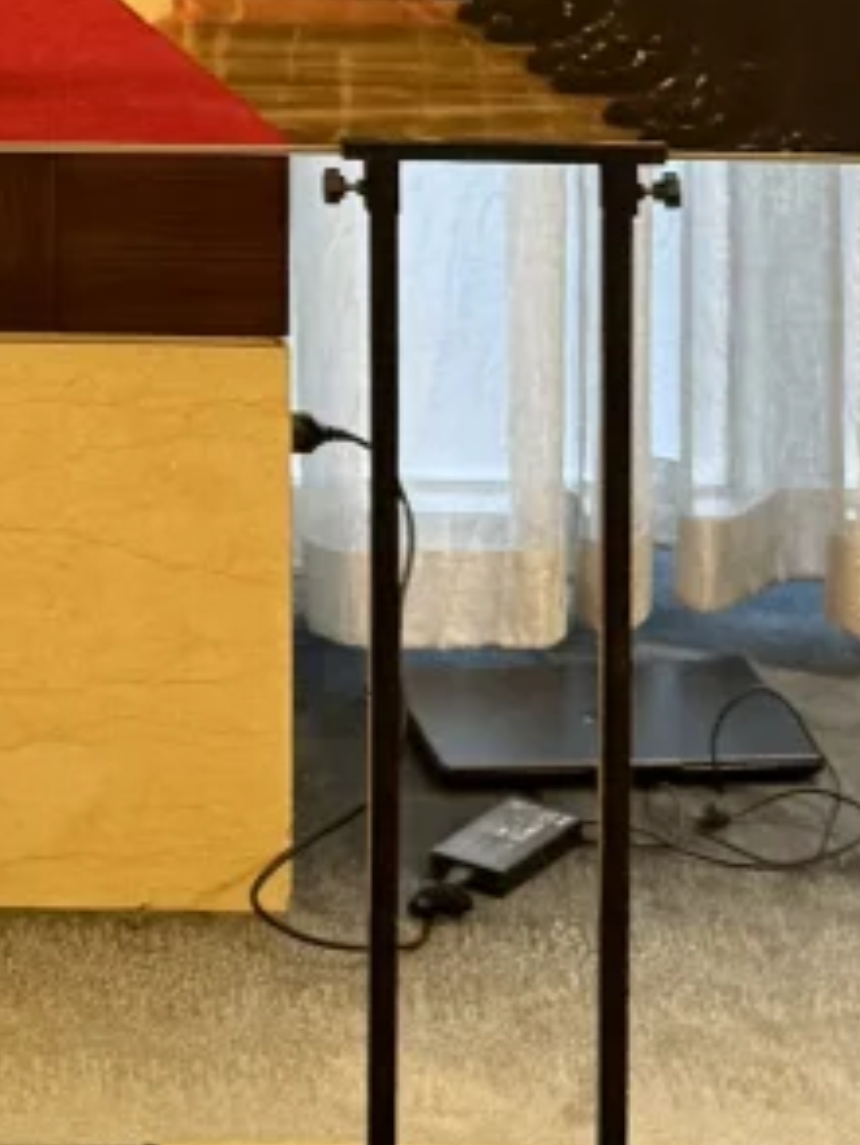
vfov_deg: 14.6
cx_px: -410
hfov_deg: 12.0
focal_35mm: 118
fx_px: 3906
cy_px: -918
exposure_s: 1/50
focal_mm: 6.76
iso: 320
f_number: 1.78
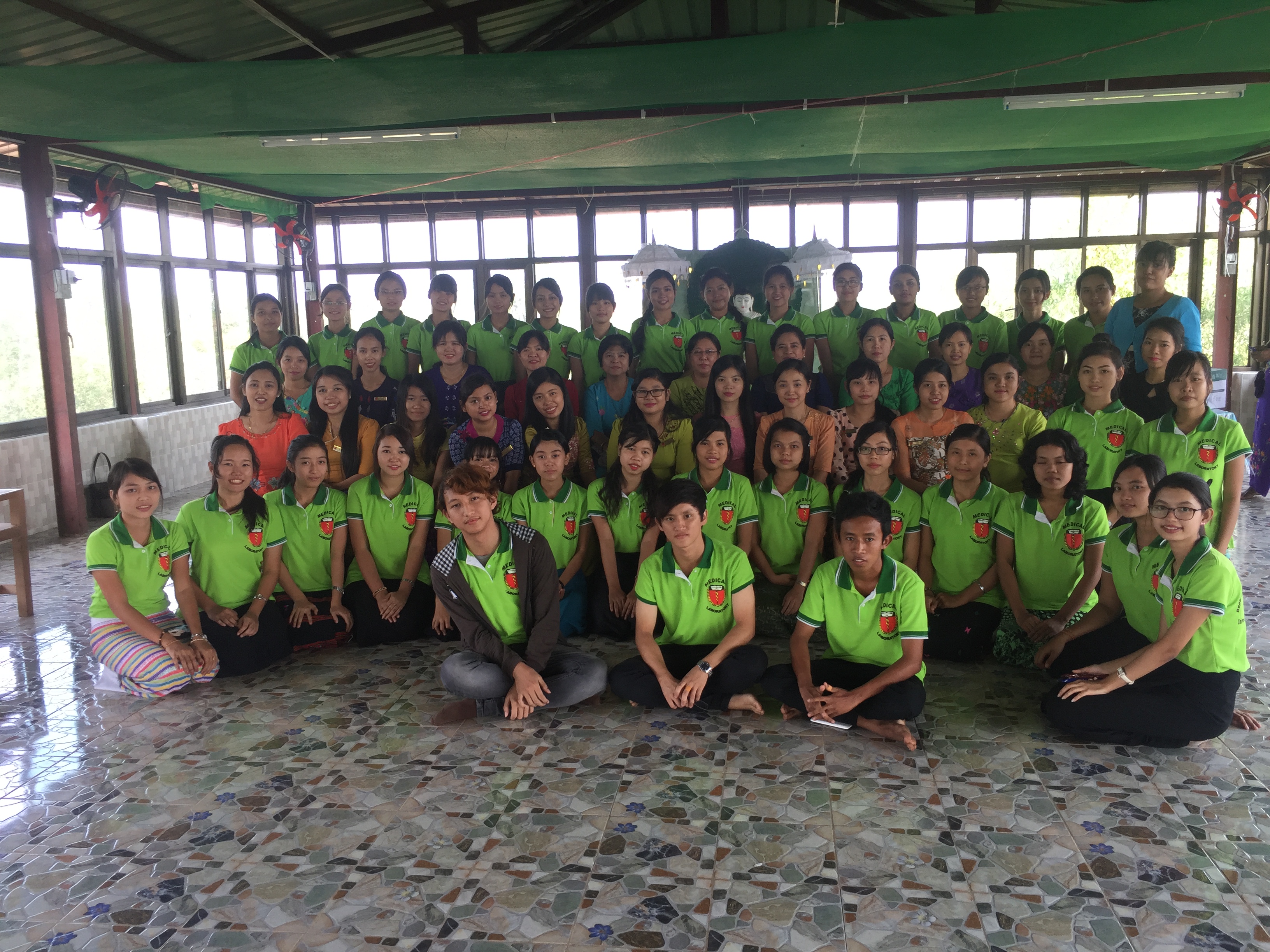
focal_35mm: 29
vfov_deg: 48.2
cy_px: 476
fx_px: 1064
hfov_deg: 61.7
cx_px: 635
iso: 40
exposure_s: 1/100
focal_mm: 4.15
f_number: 2.2
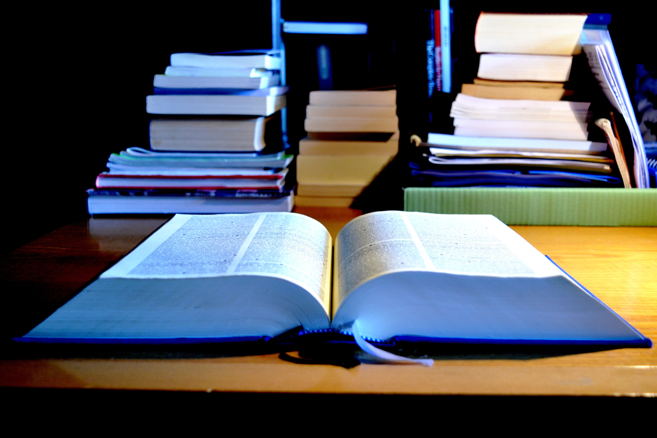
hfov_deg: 46.4
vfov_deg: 31.9
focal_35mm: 42
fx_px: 766
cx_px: 328
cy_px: 219
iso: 800
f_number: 4.2
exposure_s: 1/25
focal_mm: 28
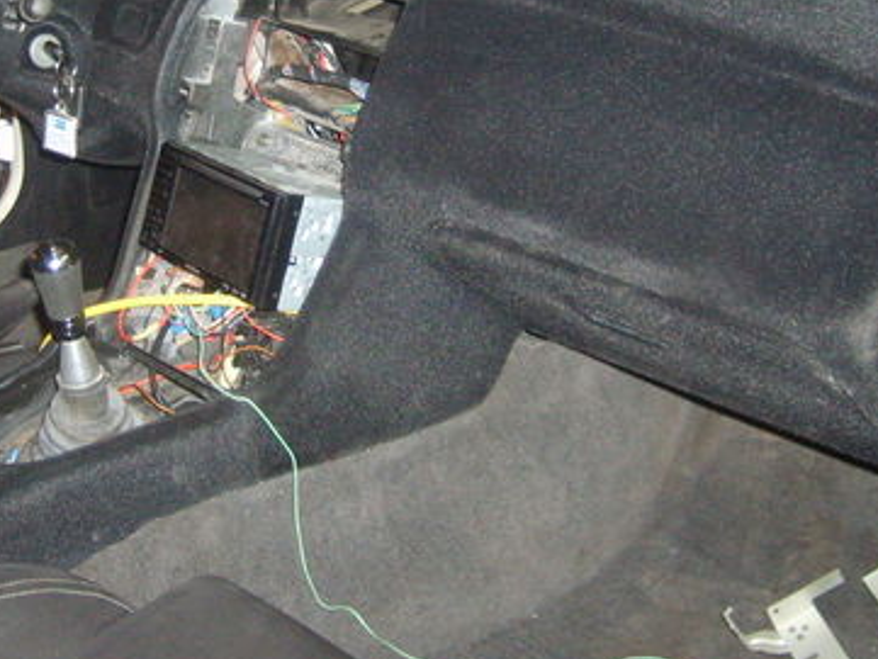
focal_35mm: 62
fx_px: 1573
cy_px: 131
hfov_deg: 31.1
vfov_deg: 23.3
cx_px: 331
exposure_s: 1/45
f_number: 2.8
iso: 186
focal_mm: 5.8
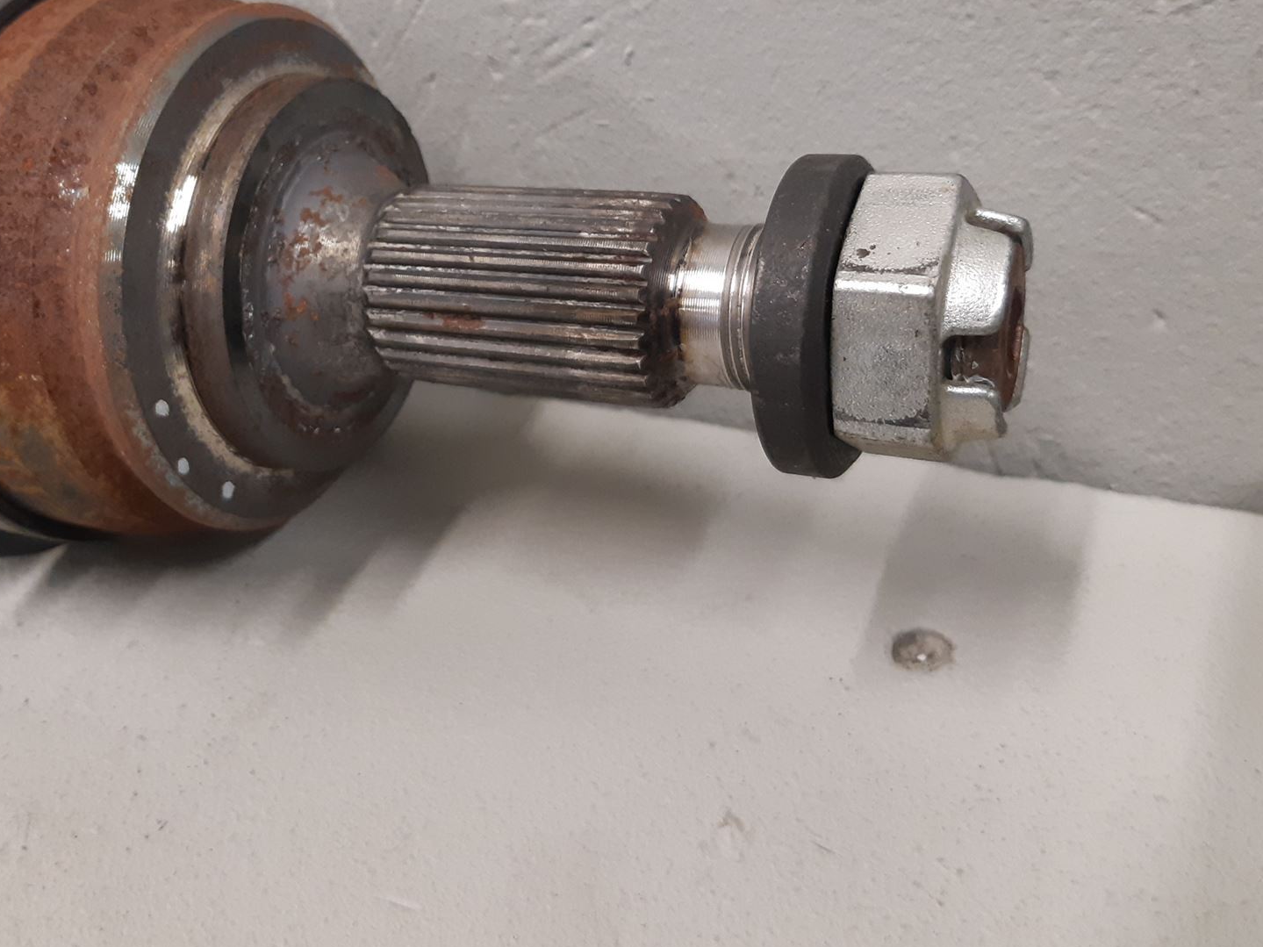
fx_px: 1350
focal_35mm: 37
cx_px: 436
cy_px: 348
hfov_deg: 49.4
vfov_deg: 38.4
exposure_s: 1/50
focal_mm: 3.93
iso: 250
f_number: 1.7
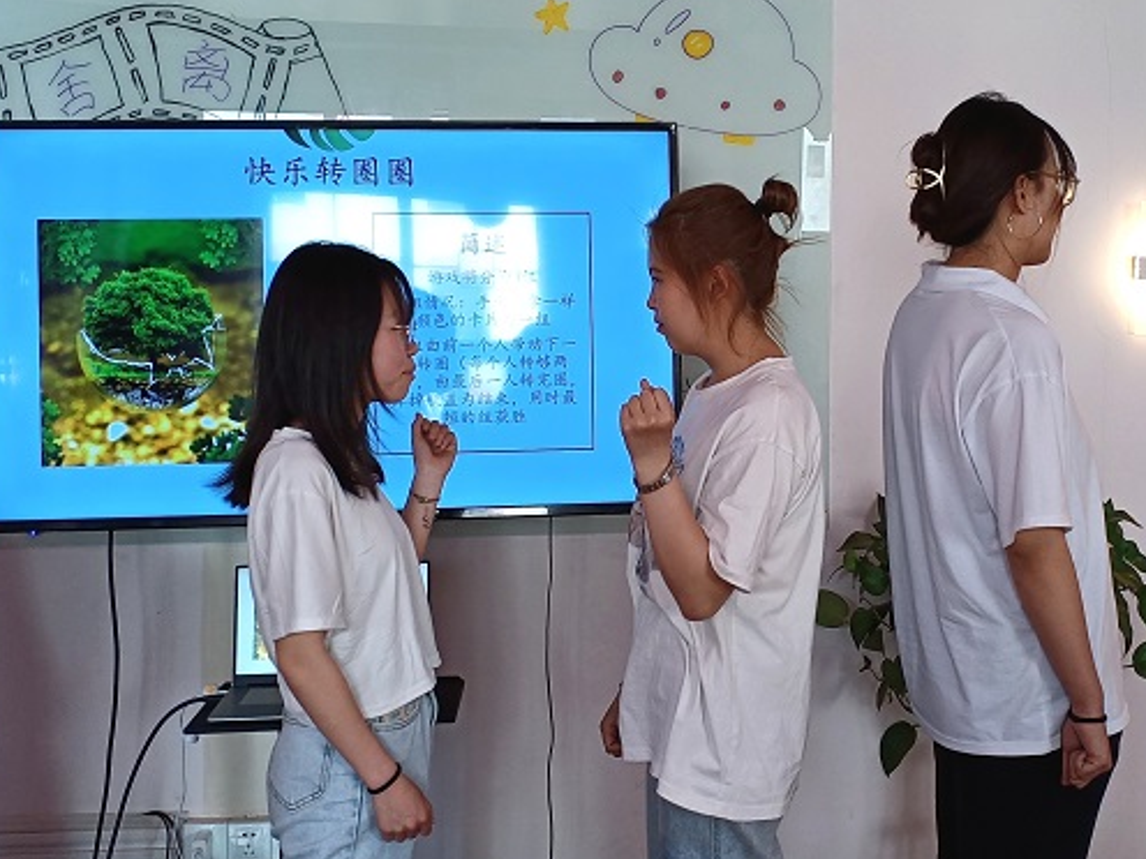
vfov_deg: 29.6
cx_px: 709
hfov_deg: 38.7
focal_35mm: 49
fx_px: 1622
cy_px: 367
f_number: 1.8
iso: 184
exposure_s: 1/33.3
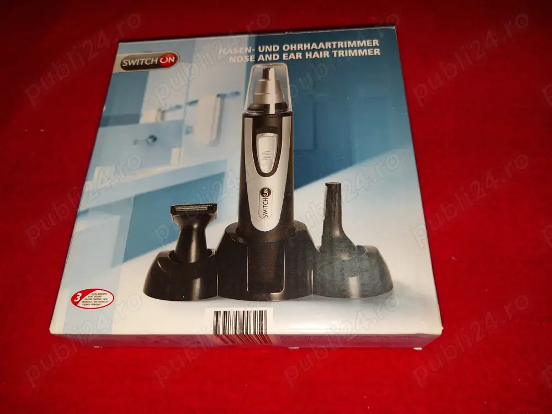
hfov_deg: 71.6
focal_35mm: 24
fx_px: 383
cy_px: 207
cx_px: 276
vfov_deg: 56.8
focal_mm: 5.23
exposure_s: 1/120
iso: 50
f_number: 1.8
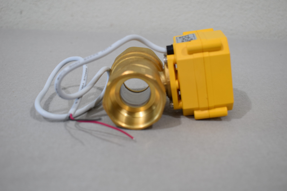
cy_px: 96
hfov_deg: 38.9
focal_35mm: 51
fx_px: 407
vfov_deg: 26.5
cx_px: 144
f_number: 5.6
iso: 360
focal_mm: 34
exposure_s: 1/125
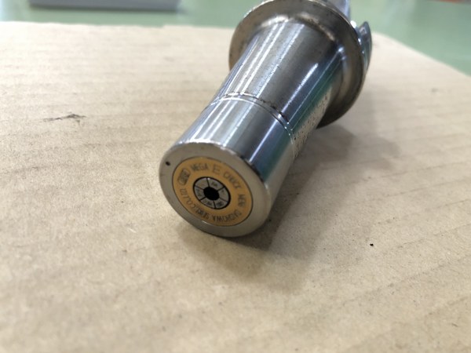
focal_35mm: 28
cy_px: 176
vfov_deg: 49.7
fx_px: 381
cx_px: 236
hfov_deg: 63.4
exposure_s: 1/15
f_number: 1.8
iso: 80
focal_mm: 4
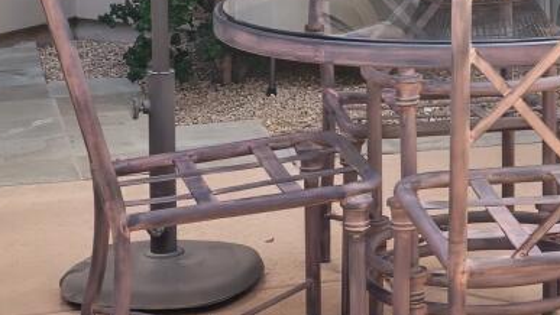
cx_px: 573
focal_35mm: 130
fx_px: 1931
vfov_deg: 8.8
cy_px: -334
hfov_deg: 16.1
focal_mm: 16
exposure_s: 1/160
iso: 400
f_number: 8
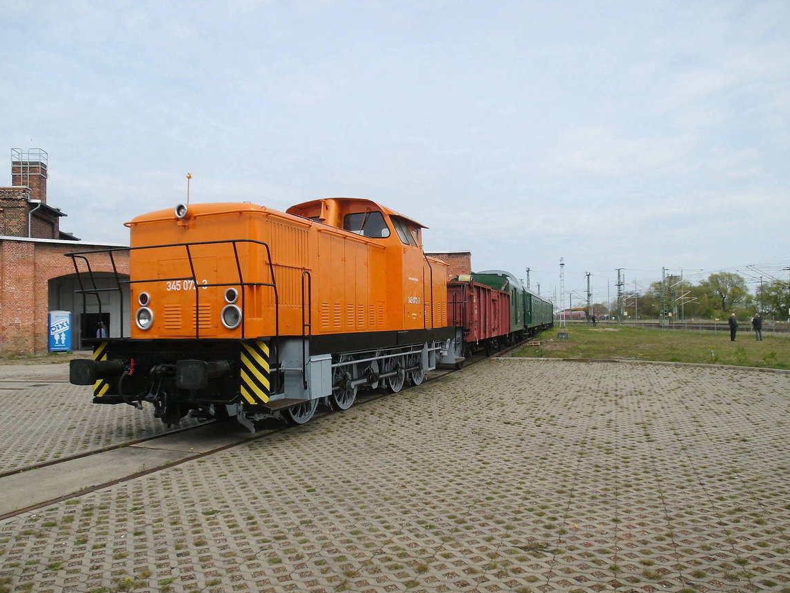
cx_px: 392
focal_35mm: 25
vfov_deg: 54.9
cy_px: 290
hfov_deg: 69.4
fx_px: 571
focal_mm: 4.4
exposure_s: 1/234
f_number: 8
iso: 100
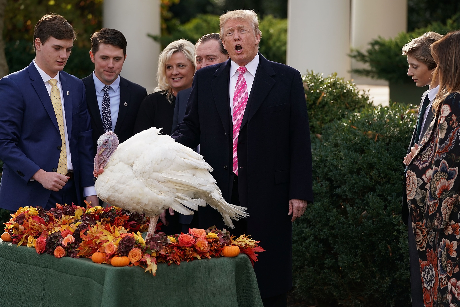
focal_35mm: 189
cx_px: 230
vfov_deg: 7.3
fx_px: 2415
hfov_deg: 10.9
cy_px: 154
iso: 320
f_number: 4
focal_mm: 189
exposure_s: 1/800
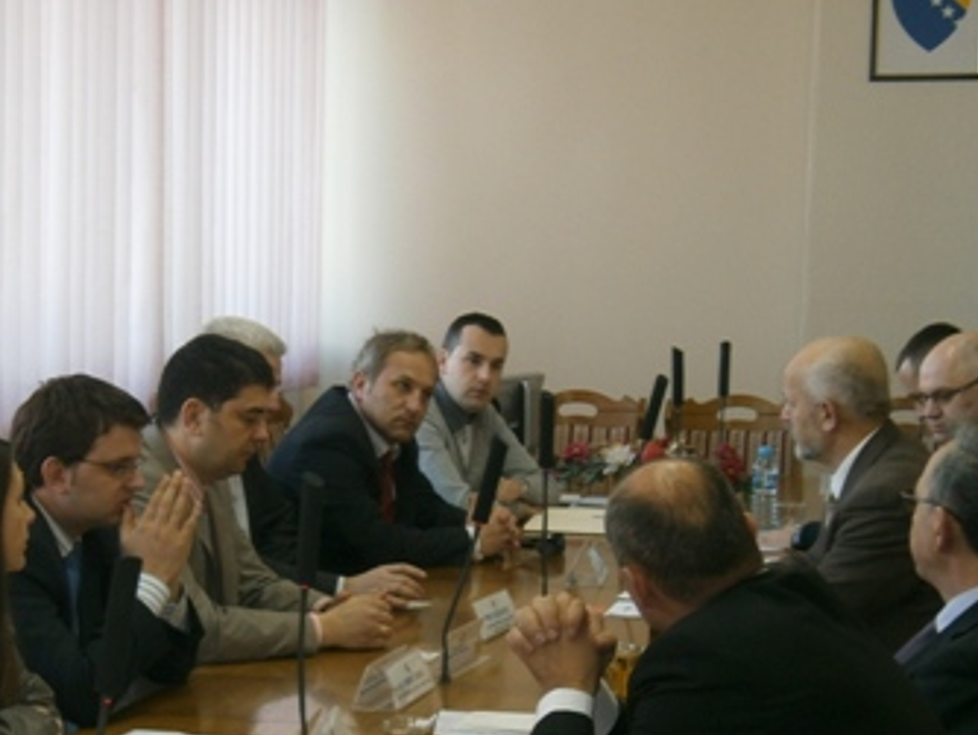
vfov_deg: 16.3
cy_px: 618
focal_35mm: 90
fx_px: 2545
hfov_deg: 21.5
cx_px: 231
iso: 80
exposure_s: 1/40
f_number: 3.4
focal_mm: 8.3
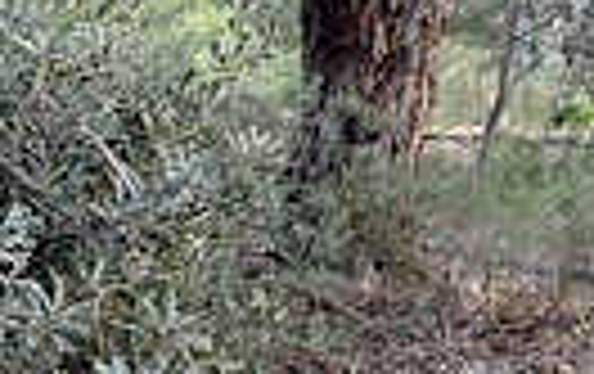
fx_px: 1249
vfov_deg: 16.3
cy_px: 446
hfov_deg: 23.6
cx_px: -180
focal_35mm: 77
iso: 100
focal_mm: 4.5
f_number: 2.8
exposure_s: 1/125
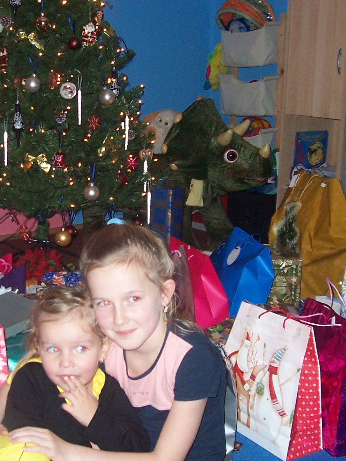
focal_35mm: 60
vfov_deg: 32.2
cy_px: 256
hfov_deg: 24.3
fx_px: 800
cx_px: 108
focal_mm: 5.6
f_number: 2.7
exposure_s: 1/60
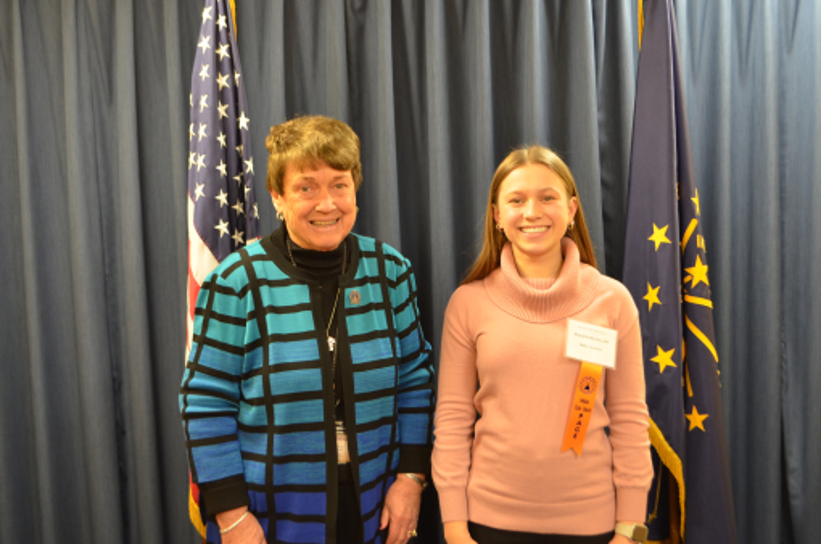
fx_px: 956
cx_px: 410
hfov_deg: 46.5
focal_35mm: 42
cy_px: 272
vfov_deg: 31.8
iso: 720
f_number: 4.5
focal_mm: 28
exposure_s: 1/15
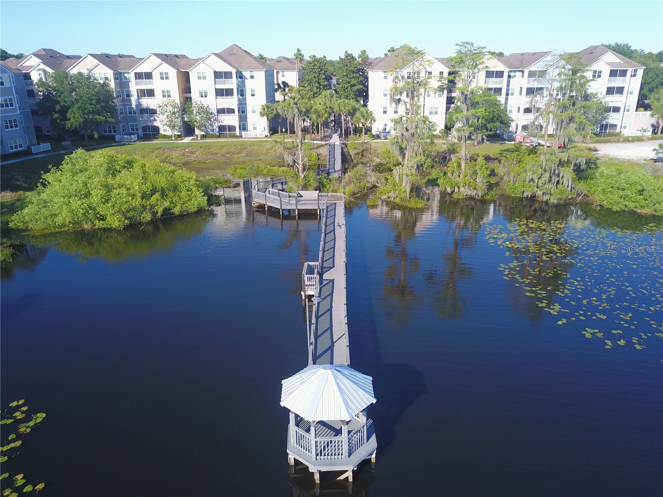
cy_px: 248
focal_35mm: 26
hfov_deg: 67.3
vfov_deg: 53.1
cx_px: 332
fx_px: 498
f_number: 2.2
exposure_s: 1/626
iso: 100
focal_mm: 4.7
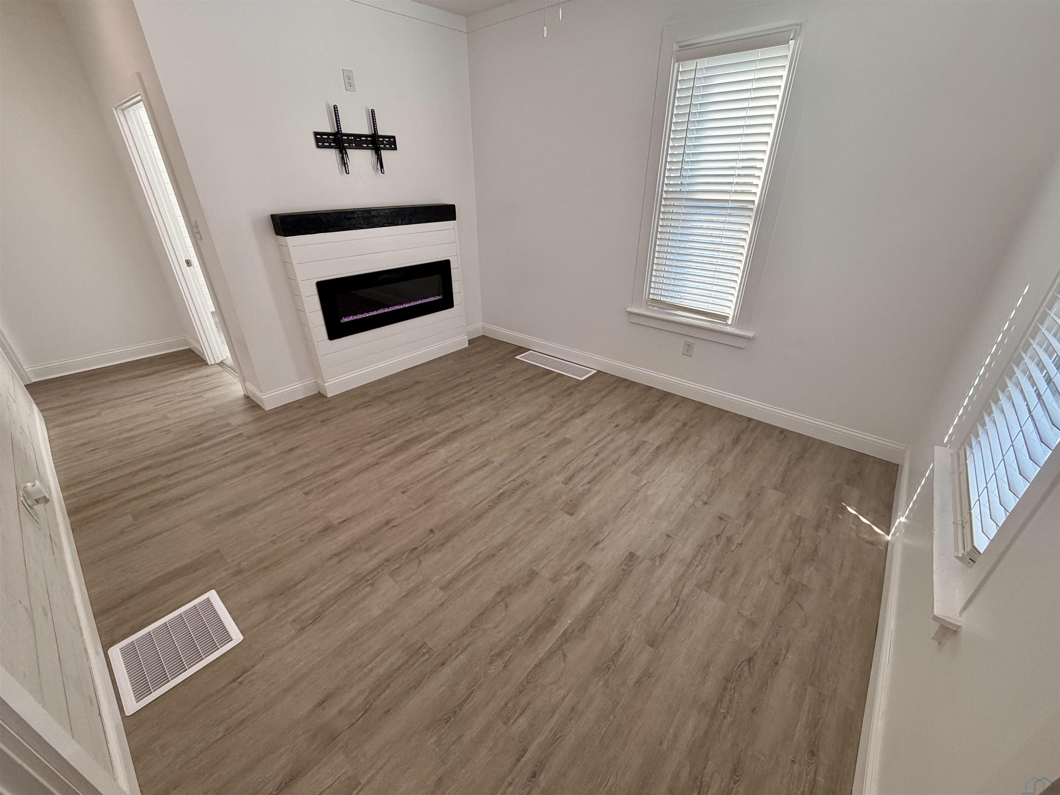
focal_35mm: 14
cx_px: 530
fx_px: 429
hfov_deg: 102.1
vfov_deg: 85.7
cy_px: 398
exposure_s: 1/120
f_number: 2.2
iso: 100
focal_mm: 2.22
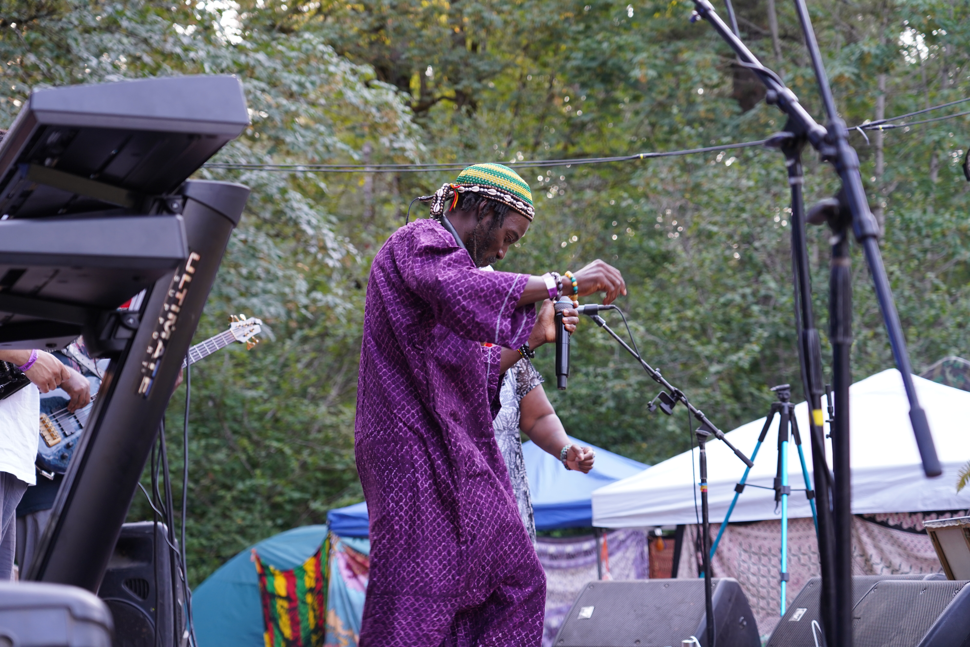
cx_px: 485
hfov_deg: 31.9
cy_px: 324
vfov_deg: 21.6
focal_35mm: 63
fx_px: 1697
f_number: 4
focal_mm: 63
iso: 640
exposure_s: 1/160
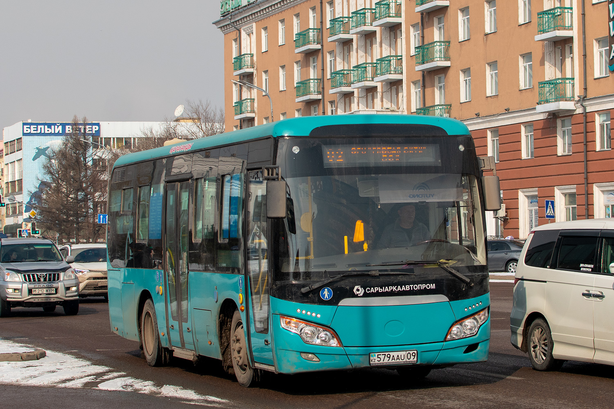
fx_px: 895
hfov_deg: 37.9
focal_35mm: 52
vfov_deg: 25.8
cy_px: 204
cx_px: 307
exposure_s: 1/800
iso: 100
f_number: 5.6
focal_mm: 35
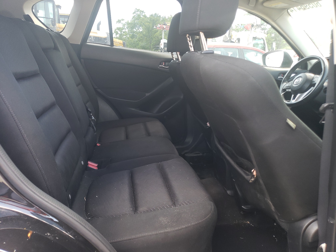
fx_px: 252
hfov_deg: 67.3
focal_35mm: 26
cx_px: 168
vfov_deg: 53.1
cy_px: 126
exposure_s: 1/100
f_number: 1.5
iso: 76
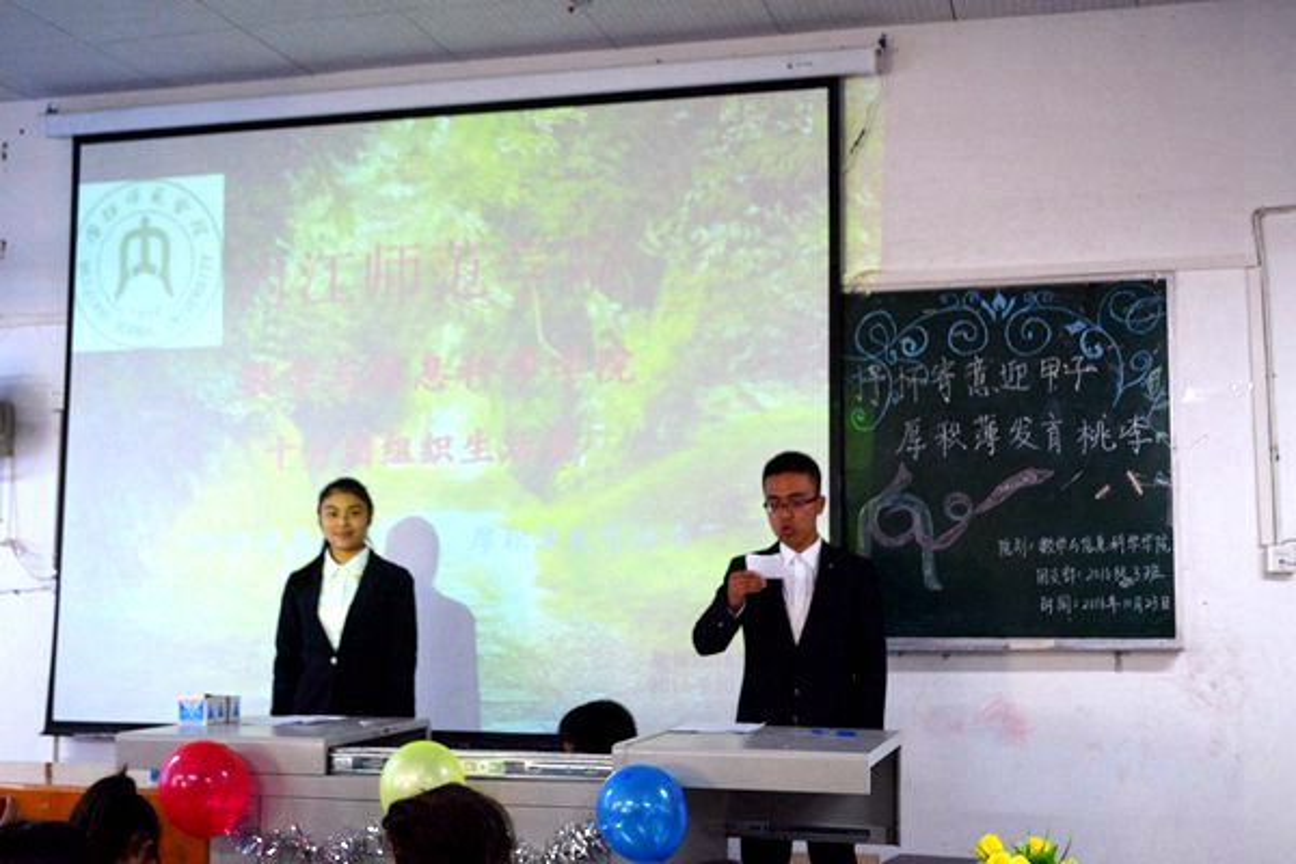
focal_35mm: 45
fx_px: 1620
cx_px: 648
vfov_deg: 29.9
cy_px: 432
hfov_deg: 43.6
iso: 1600
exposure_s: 1/60
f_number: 4.5
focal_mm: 30
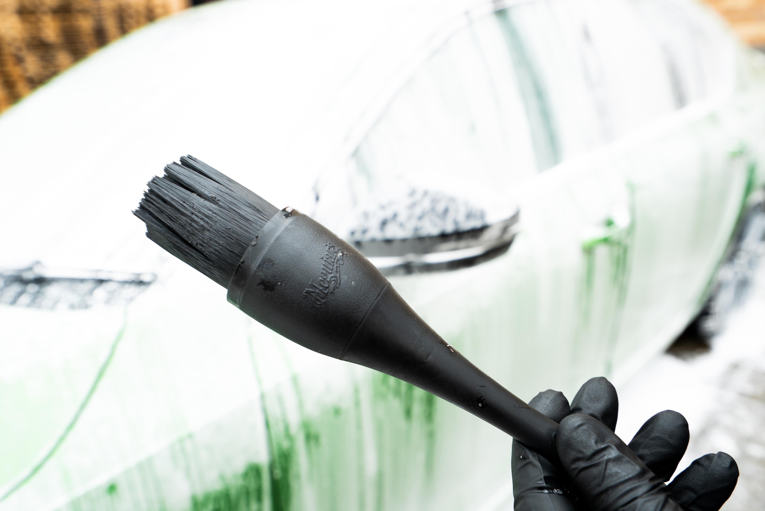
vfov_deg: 48.0
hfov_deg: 67.4
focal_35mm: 27
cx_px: 382
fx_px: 574
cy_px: 256
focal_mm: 27
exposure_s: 1/50
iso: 100
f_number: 5.6
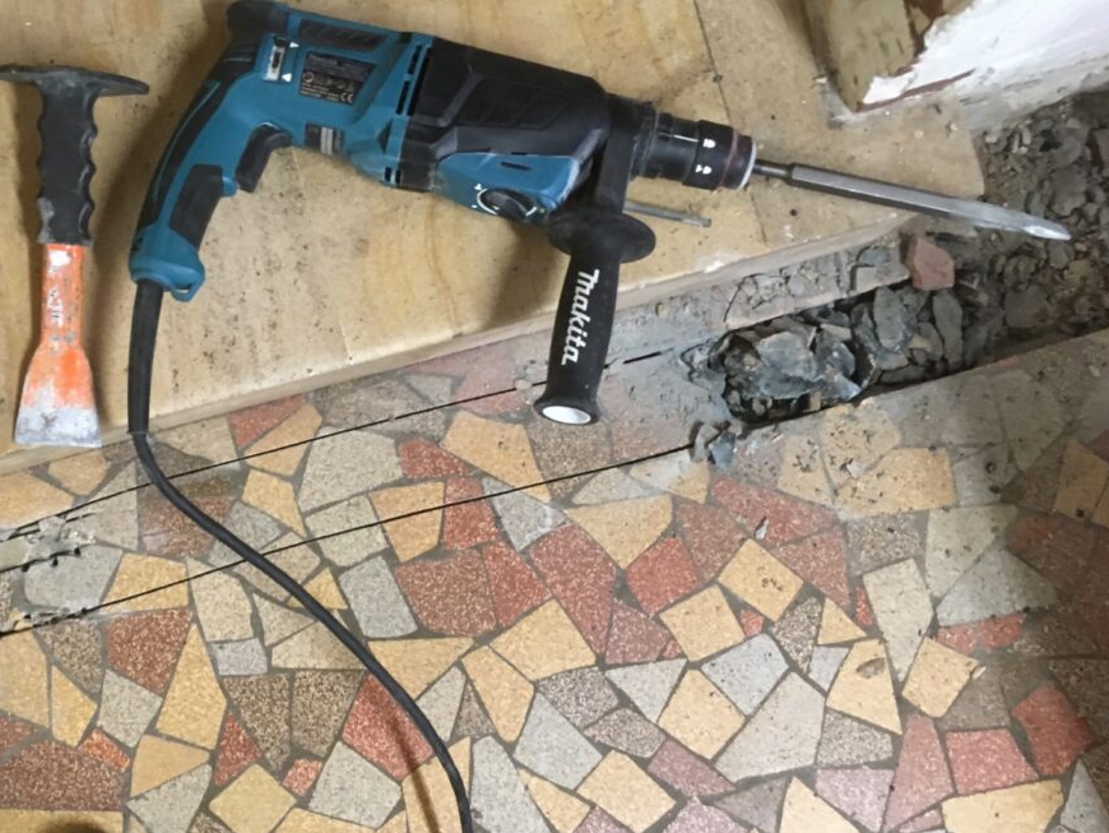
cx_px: 385
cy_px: 457
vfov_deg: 36.8
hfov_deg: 47.2
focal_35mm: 39
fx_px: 1250
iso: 200
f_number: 2.2
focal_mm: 4.15
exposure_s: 1/20
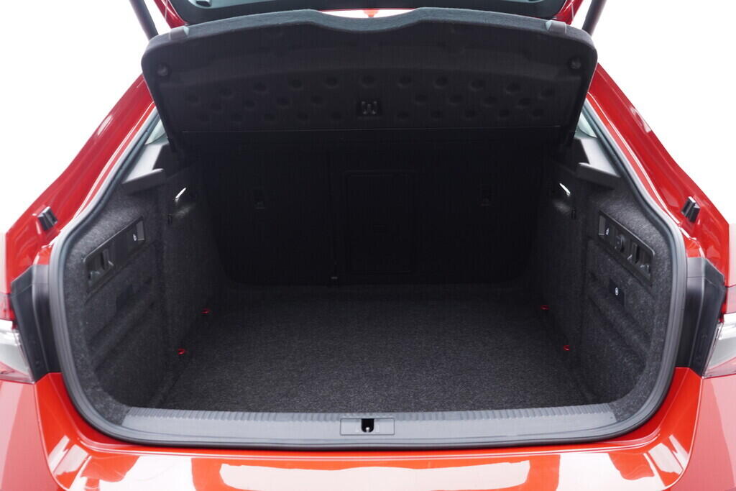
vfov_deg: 36.9
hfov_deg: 53.1
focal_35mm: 36
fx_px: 736
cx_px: 368
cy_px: 246
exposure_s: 1/40
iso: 500
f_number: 2.8
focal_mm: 24
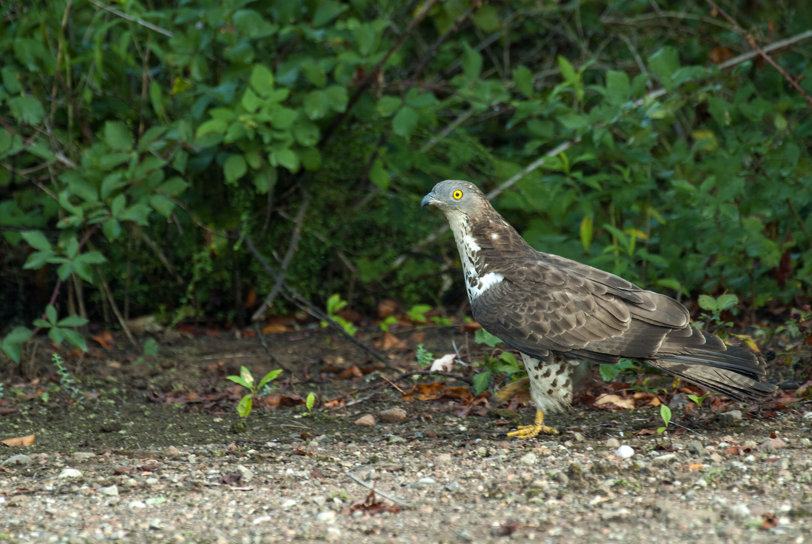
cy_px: 272
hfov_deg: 3.4
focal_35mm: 600
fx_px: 13551
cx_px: 406
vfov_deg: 2.3
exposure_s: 1/80
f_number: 6.3
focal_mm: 400
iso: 250
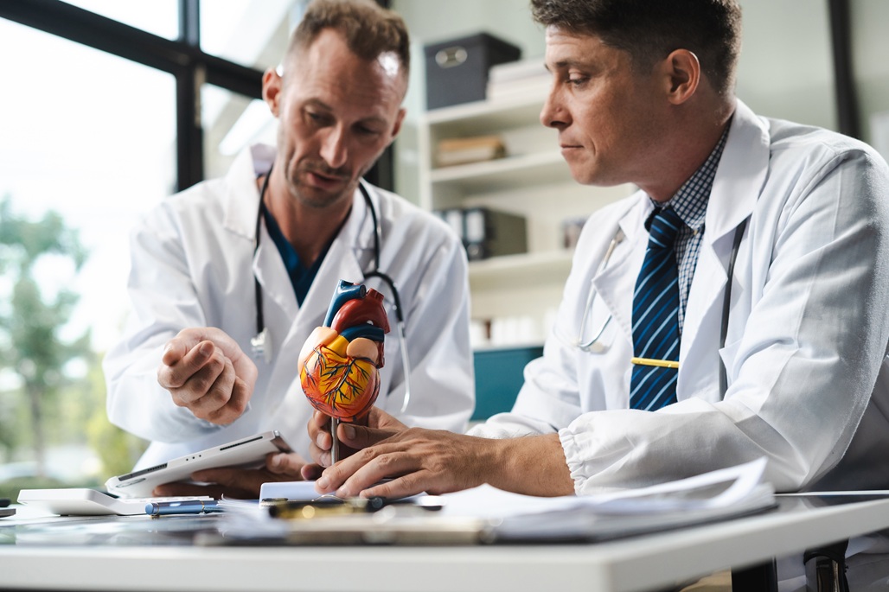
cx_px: 444
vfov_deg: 27.0
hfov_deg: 39.6
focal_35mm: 50
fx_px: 1234
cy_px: 296
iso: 800
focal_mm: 50
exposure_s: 1/250
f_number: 3.2
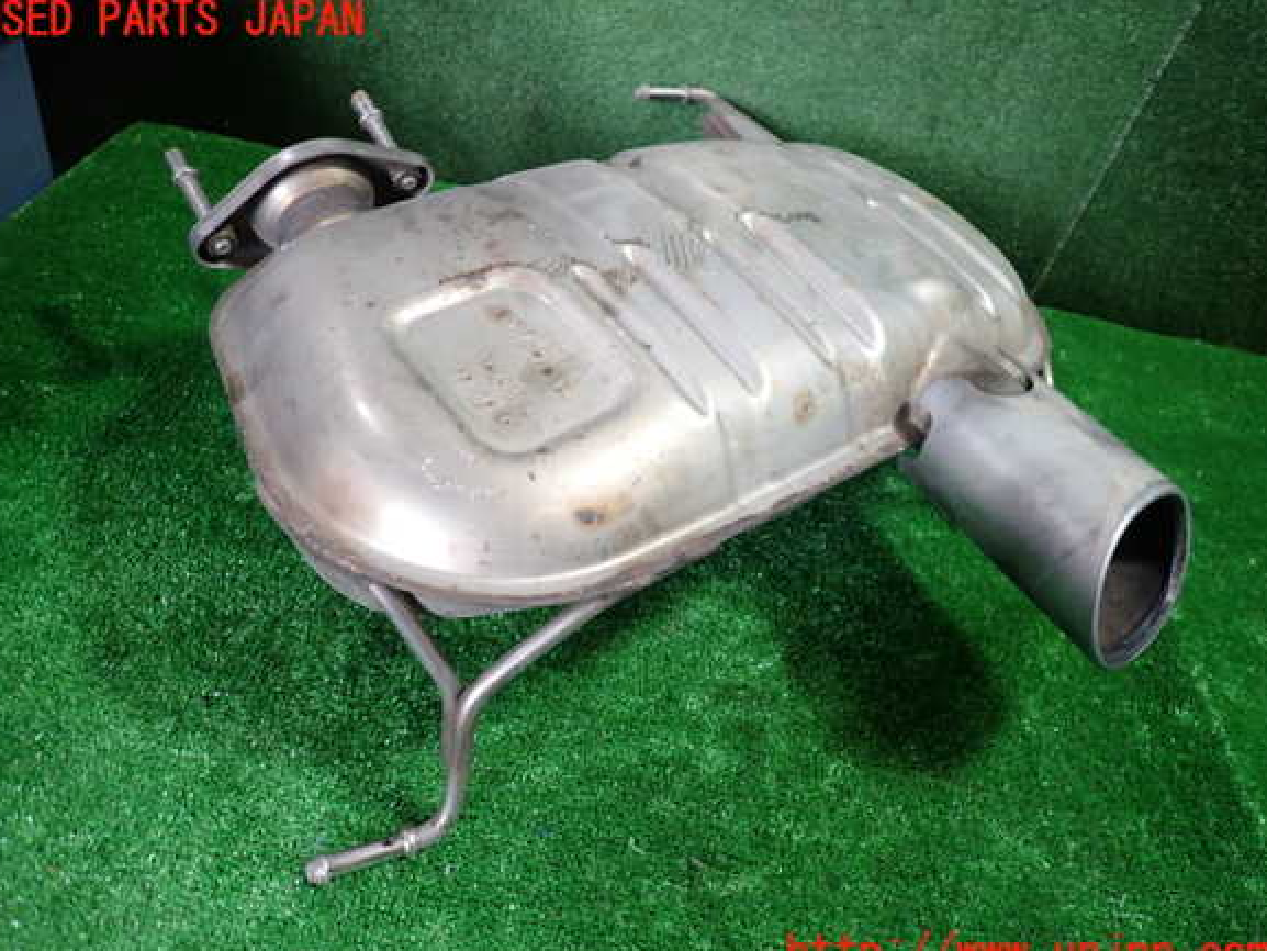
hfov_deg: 67.3
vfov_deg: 53.1
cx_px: 624
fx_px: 952
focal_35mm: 26
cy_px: 488
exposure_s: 1/40
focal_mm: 4.5
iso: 200
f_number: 2
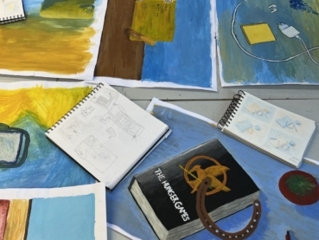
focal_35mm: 38
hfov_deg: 48.4
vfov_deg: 37.7
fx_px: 350
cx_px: 116
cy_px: 130
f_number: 1.6
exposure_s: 1/100
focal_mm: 5.1
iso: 64
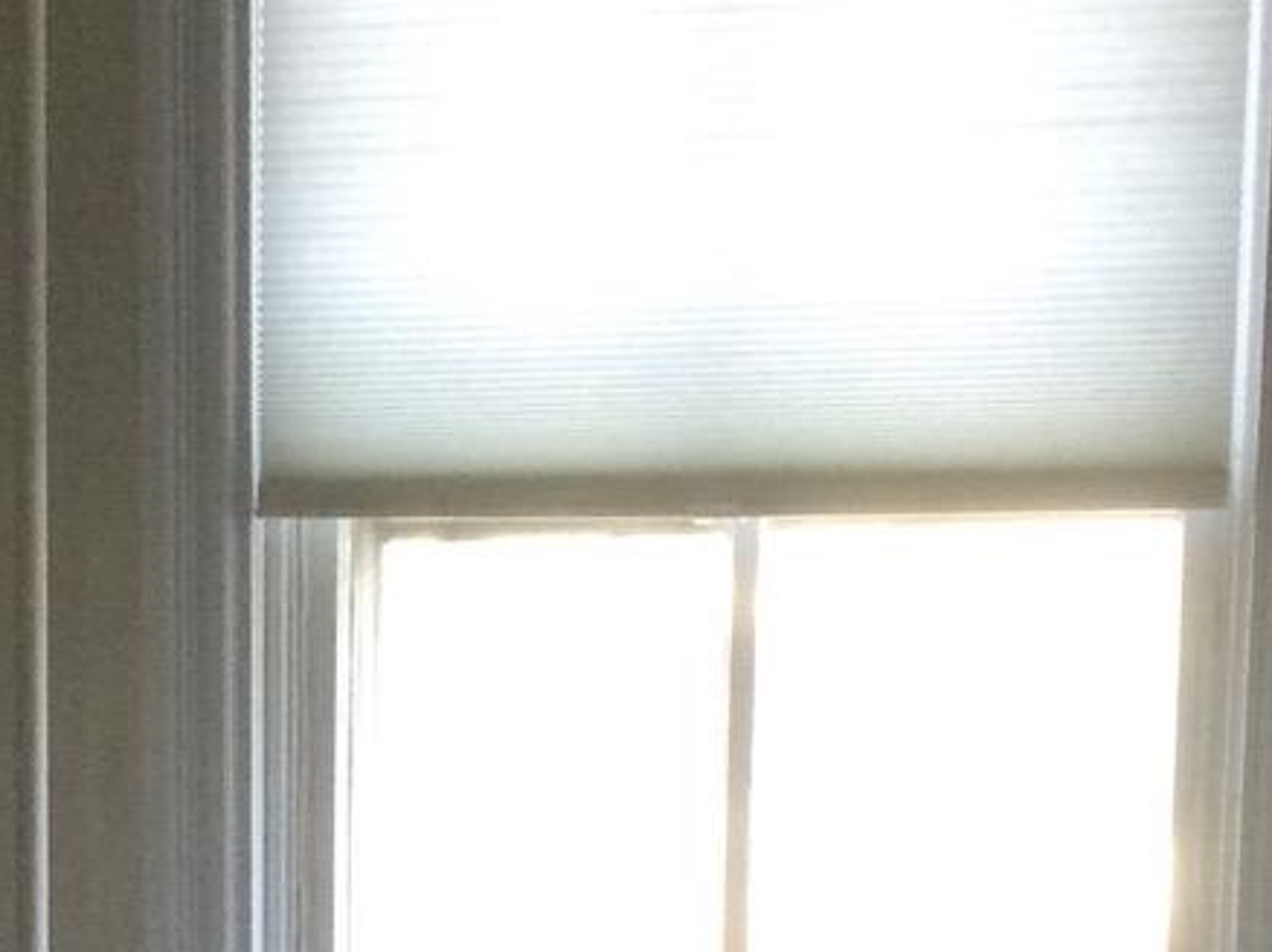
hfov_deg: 13.2
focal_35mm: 145
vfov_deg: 9.9
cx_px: -290
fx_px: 5325
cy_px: 1486
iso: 50
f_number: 2.4
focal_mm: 3.3
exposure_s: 1/30
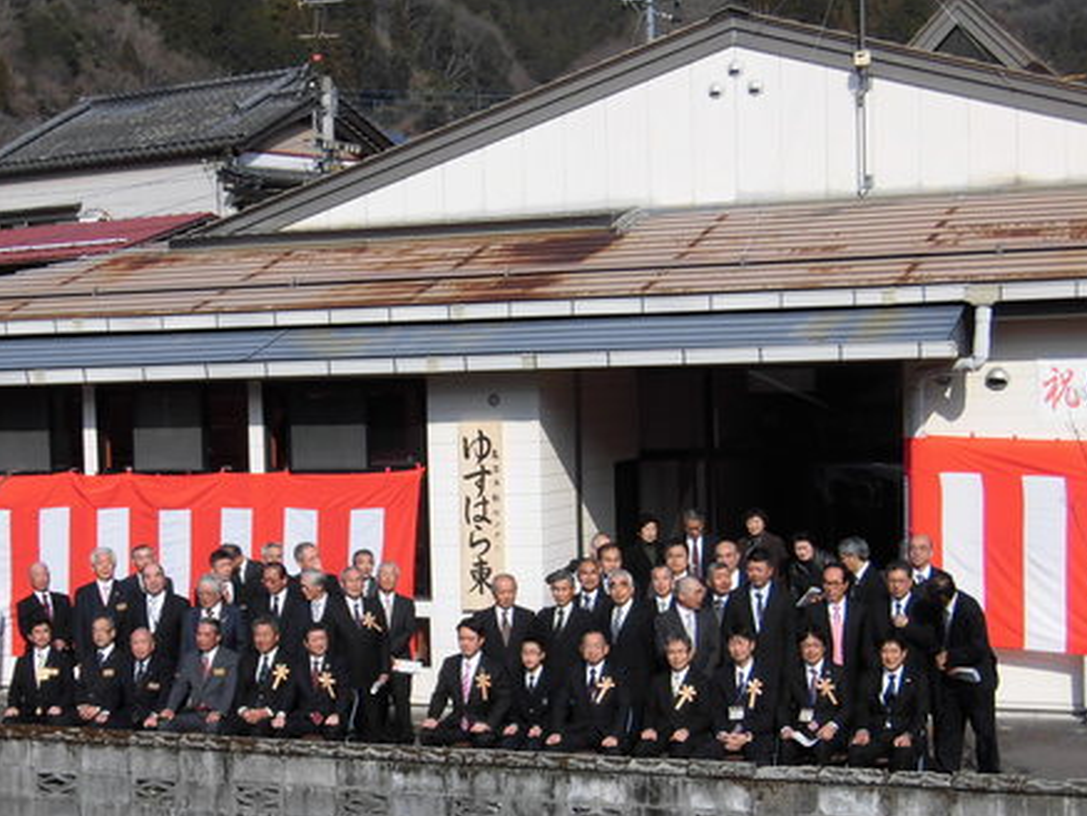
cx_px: 440
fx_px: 2199
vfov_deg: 21.0
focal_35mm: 70
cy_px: 530
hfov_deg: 27.7
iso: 100
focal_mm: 9.16
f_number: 10.1
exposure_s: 1/160
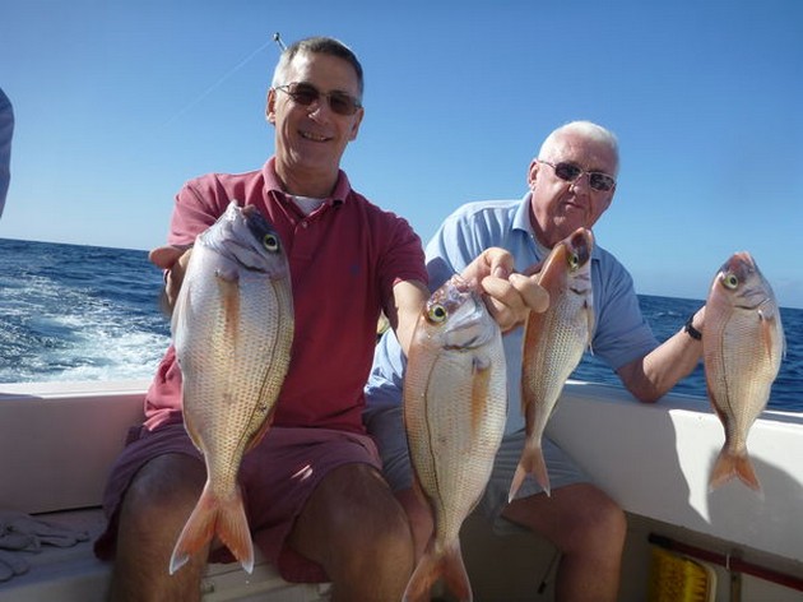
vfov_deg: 49.7
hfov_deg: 63.5
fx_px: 649
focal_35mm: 28
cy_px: 301
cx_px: 402
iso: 100
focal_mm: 4.9
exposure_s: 1/1000
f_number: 3.3
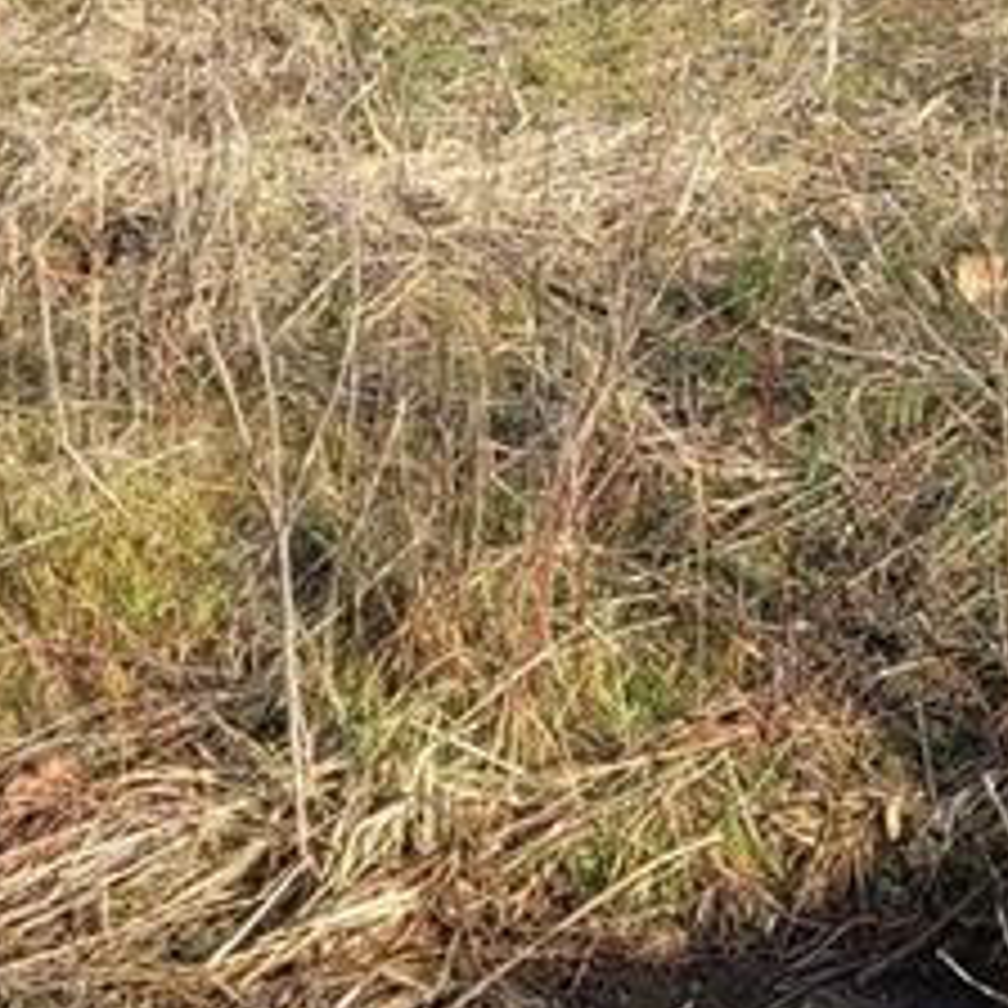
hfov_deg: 16.5
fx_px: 3459
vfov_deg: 16.1
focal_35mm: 105
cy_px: -81
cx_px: 666
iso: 40
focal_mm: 5.4
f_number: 1.8
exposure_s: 1/1468
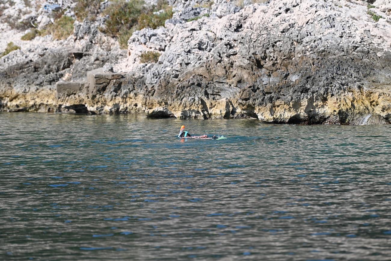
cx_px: 196
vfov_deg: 4.6
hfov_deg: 6.9
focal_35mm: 300
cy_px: 130
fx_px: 3258
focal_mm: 300
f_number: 5.6
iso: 280
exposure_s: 1/1000
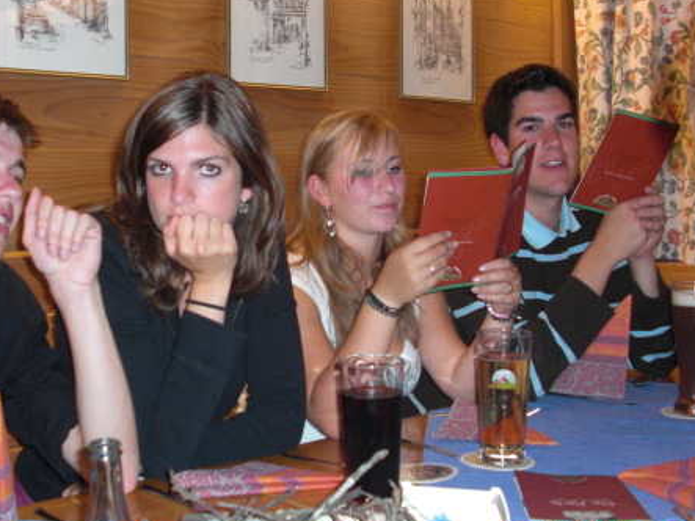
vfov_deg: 28.0
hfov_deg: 36.7
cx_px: 286
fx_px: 1044
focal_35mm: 52
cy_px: 231
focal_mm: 6.3
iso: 200
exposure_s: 1/60
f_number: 2.8
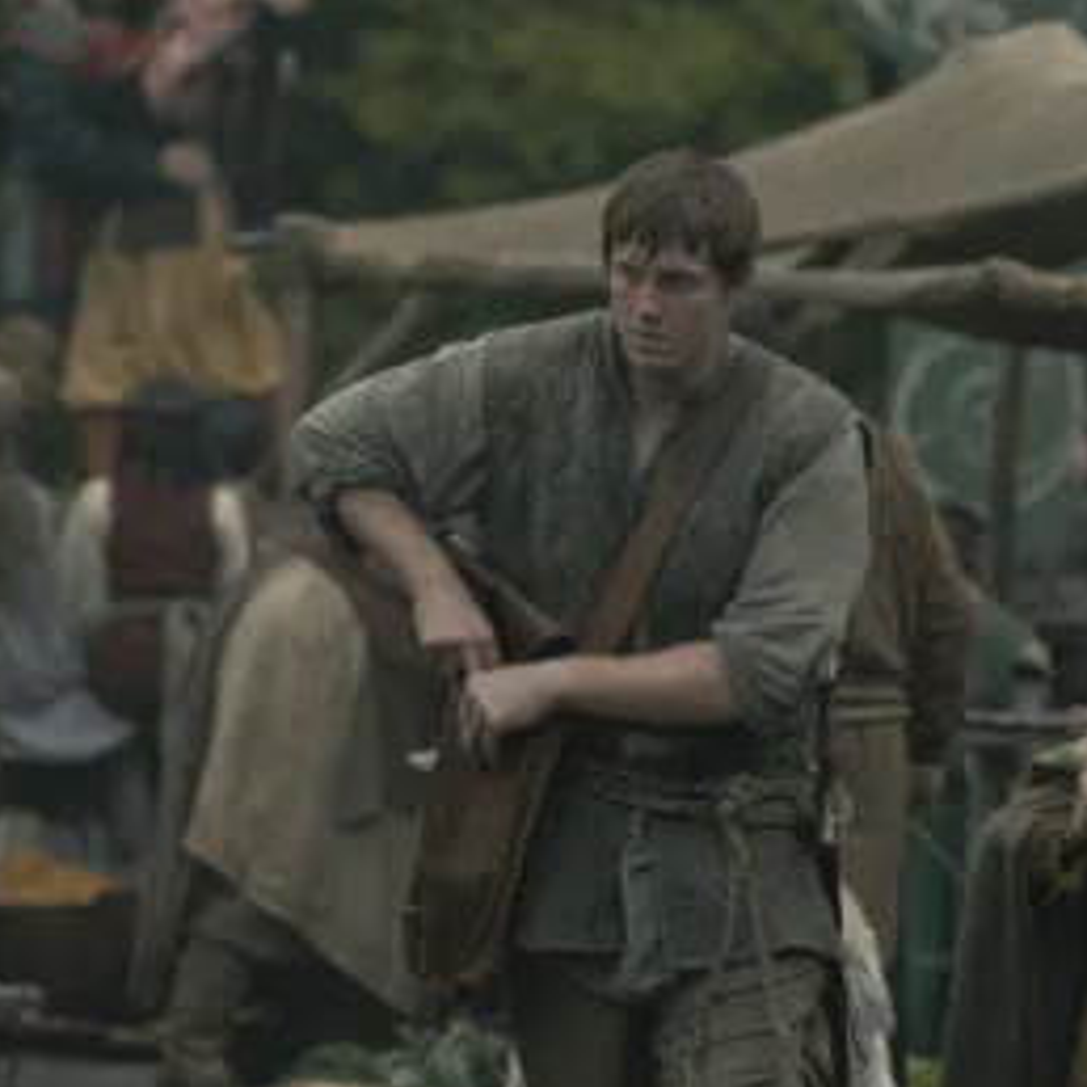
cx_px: 678
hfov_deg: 4.4
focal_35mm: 395
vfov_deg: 4.4
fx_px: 14033
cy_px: 838
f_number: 4.5
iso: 1600
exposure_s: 1/1250
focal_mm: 200
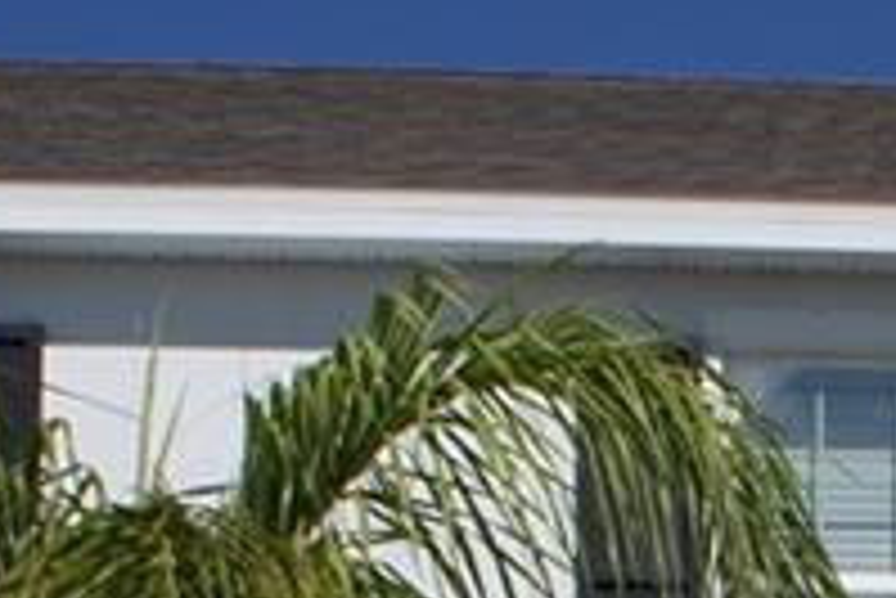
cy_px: 1452
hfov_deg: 10.8
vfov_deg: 7.0
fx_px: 4608
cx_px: 1234
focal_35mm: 185
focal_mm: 24
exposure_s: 1/400
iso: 100
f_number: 10
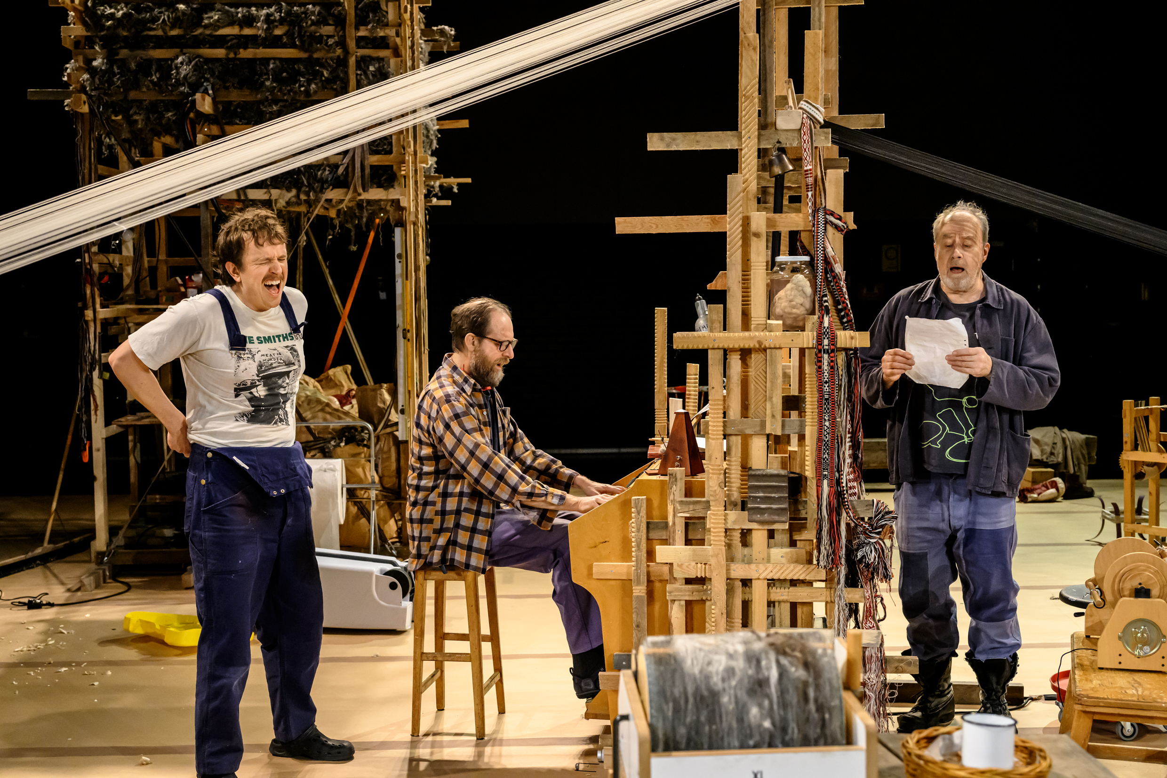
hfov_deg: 44.5
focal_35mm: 44
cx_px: 584
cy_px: 389
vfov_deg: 30.5
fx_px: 1426
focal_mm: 44
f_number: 4
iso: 8000
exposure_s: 1/200
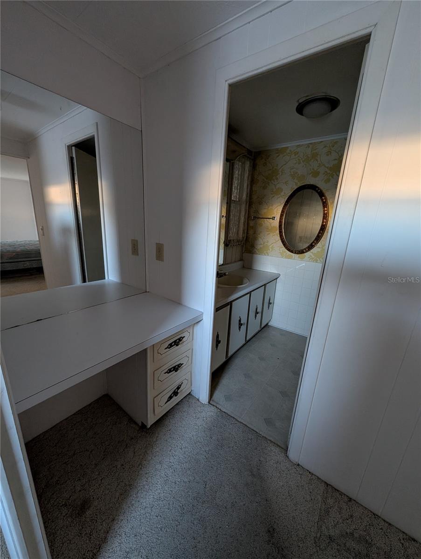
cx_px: 210
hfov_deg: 94.6
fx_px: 194
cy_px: 280
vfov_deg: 110.5
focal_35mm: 12
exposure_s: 1/23.8
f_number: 1.7
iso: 307
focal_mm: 2.02
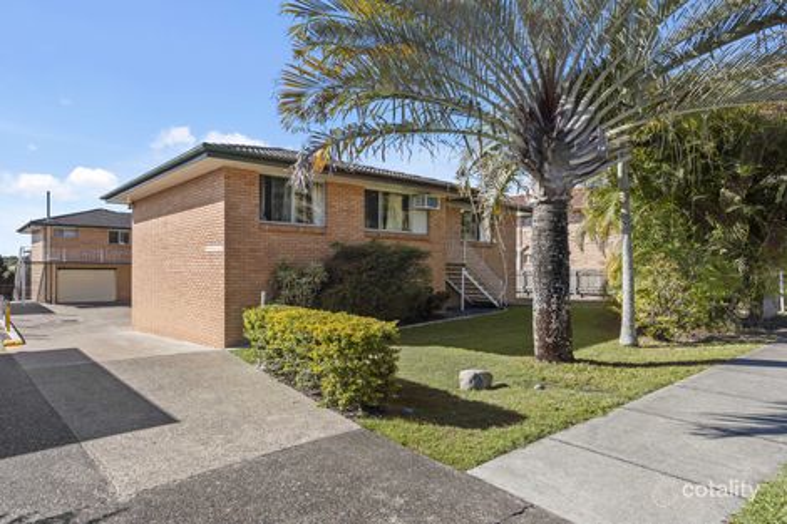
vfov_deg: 64.5
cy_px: 262
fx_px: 415
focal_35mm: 19
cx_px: 394
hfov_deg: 86.9
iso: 125
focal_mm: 19
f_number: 8
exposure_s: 1/250
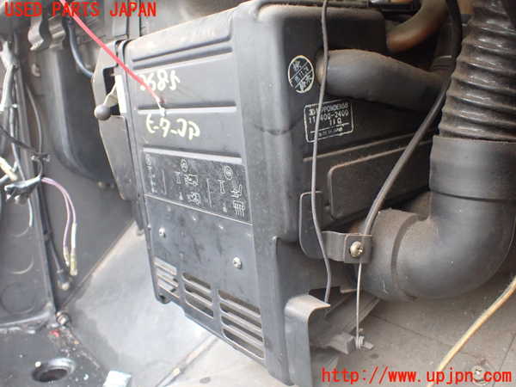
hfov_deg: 60.0
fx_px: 447
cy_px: 194
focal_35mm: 30
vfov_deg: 46.8
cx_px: 258
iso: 800
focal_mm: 5.4
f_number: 2.3
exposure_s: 1/100
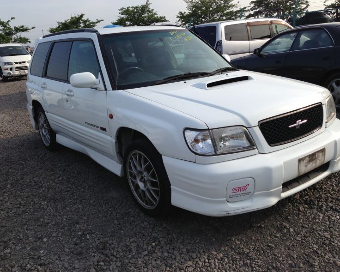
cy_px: 134
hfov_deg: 51.5
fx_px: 352
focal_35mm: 35
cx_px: 174
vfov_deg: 42.2
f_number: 2.4
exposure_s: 1/1153
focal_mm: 4.13
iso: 50
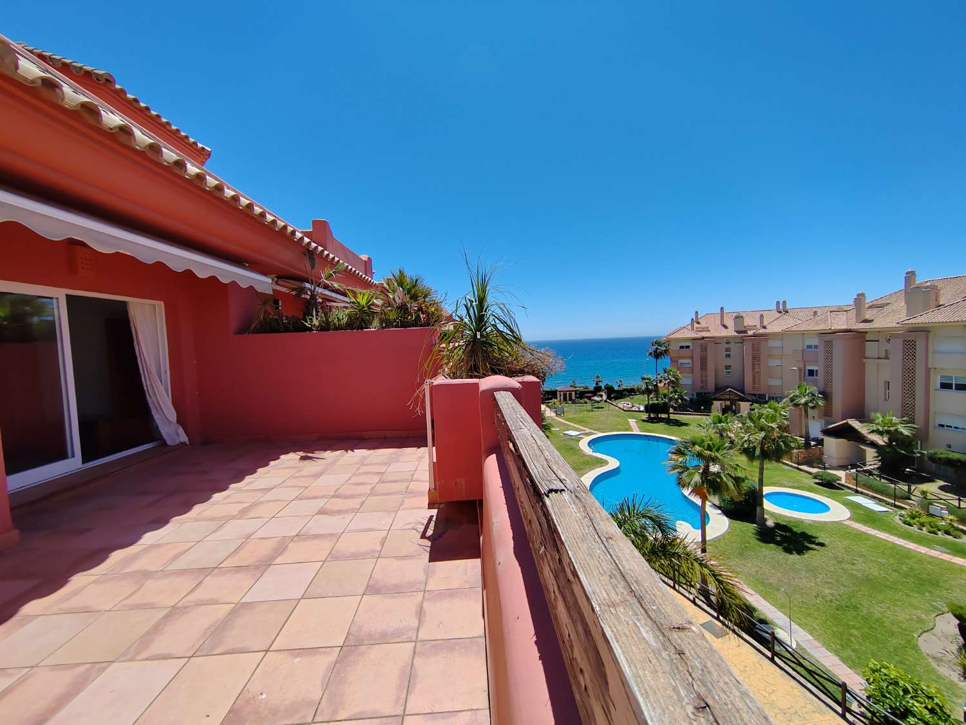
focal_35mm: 13
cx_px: 483
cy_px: 362
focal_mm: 2.16
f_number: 2.2
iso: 100
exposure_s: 1/1600
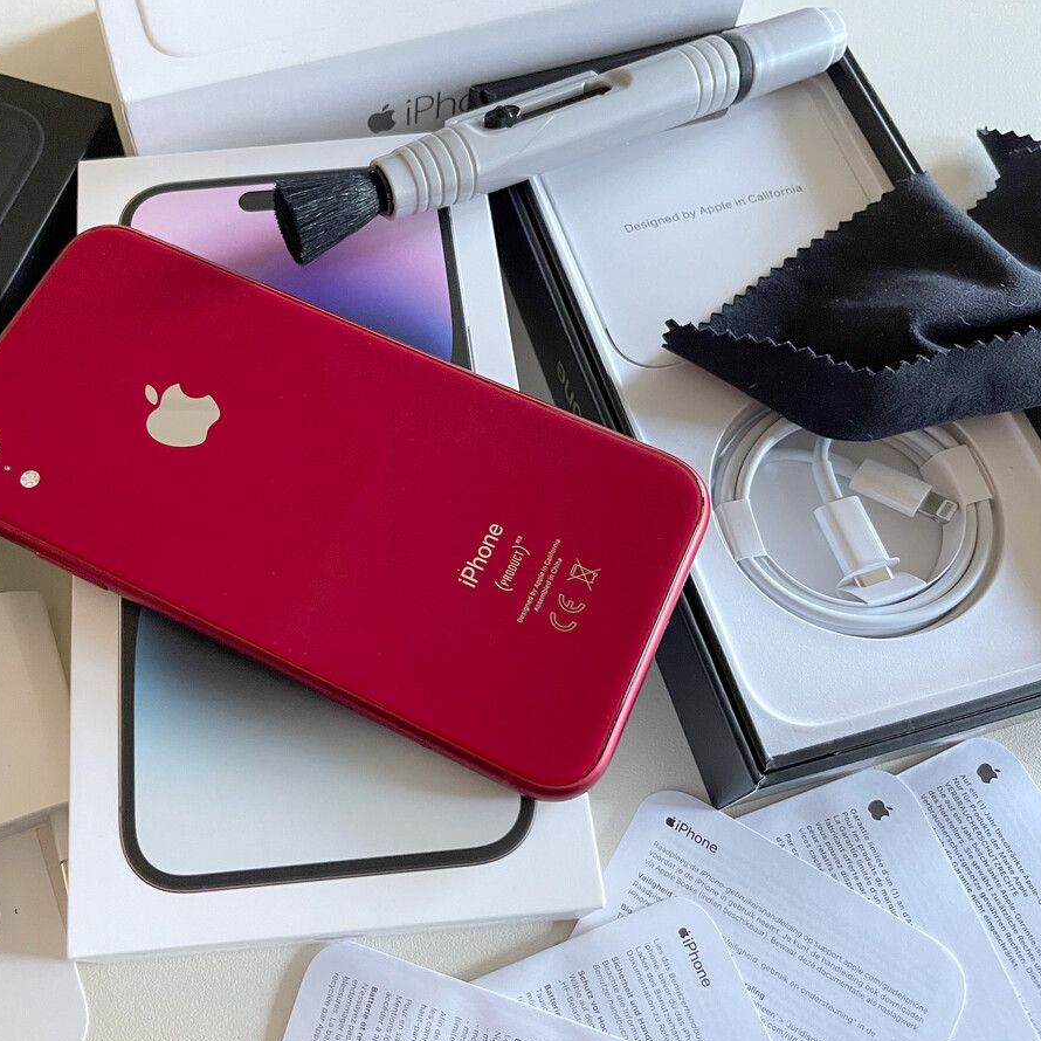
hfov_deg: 51.8
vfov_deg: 52.5
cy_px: 524
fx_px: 1055
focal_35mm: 31
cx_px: 367
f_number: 1.6
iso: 500
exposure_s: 1/45
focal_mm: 5.1
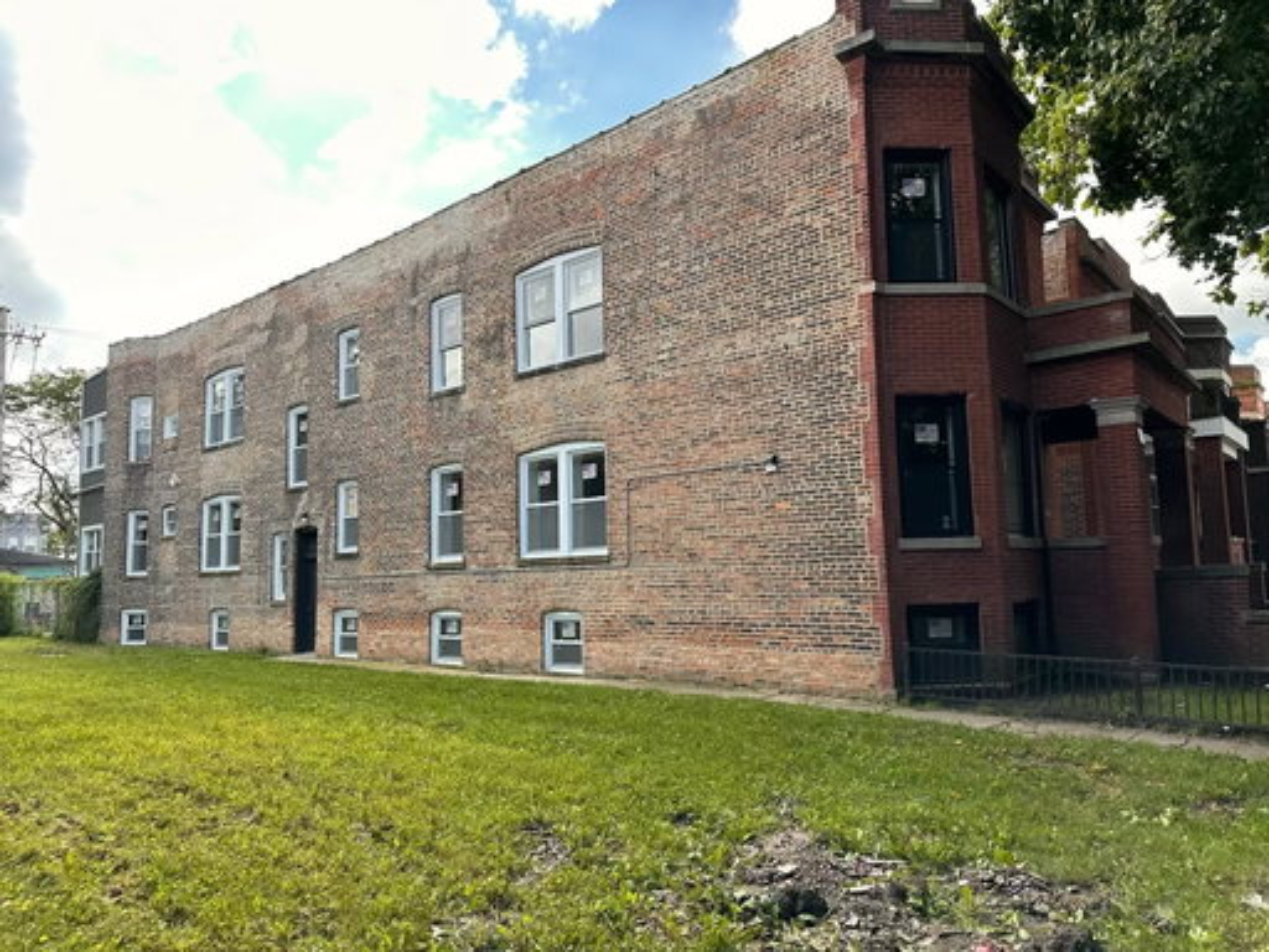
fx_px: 880
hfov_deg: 71.6
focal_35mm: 24
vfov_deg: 56.8
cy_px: 476
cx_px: 634
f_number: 1.78
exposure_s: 1/816
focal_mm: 6.86
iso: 80
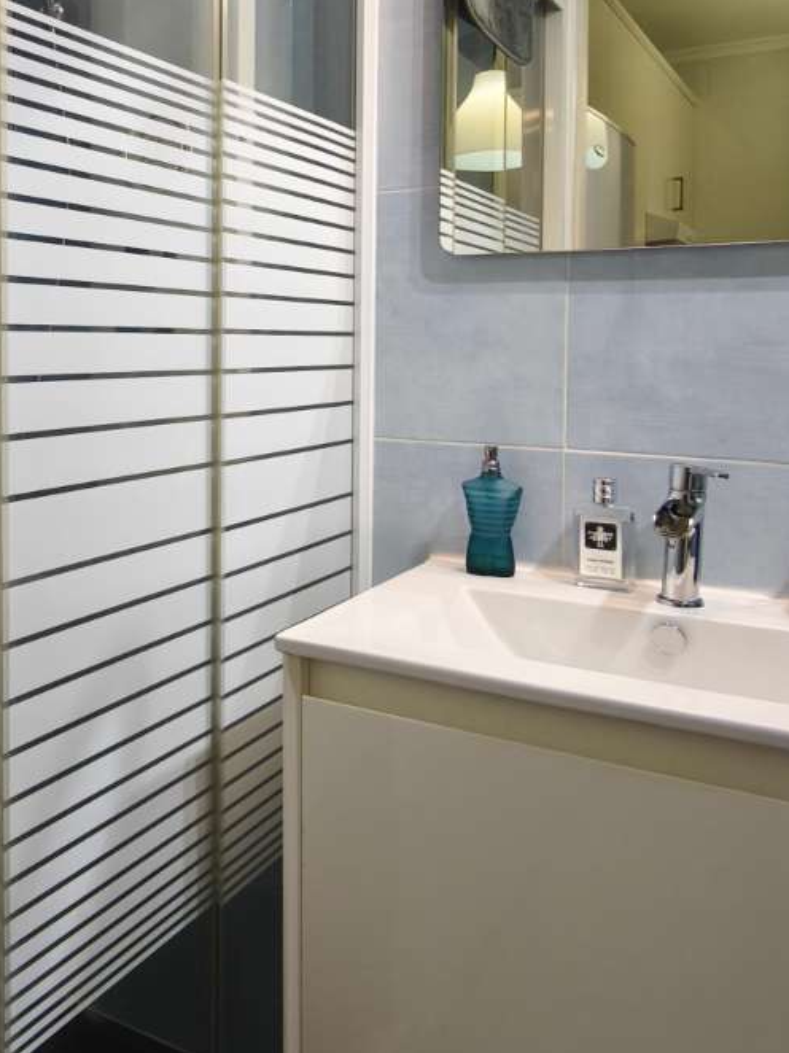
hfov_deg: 40.9
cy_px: 372
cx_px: 225
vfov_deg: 53.2
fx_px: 1034
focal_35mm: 34
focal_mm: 1.91
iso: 125
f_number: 2.2
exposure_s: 1/50
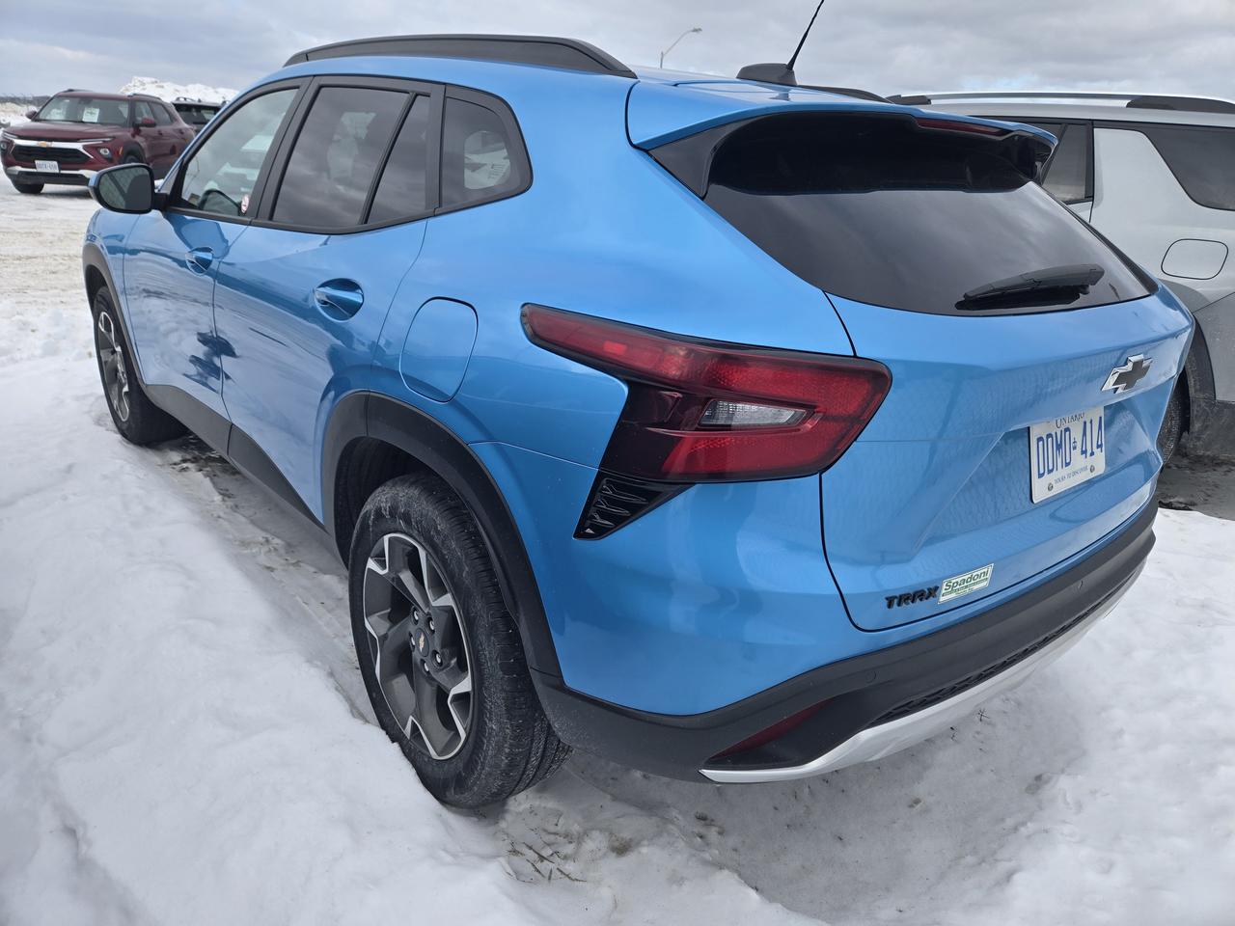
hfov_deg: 73.9
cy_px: 463
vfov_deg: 58.9
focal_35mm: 23
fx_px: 821
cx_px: 618
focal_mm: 5.4
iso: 25
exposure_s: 1/1325
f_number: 1.8
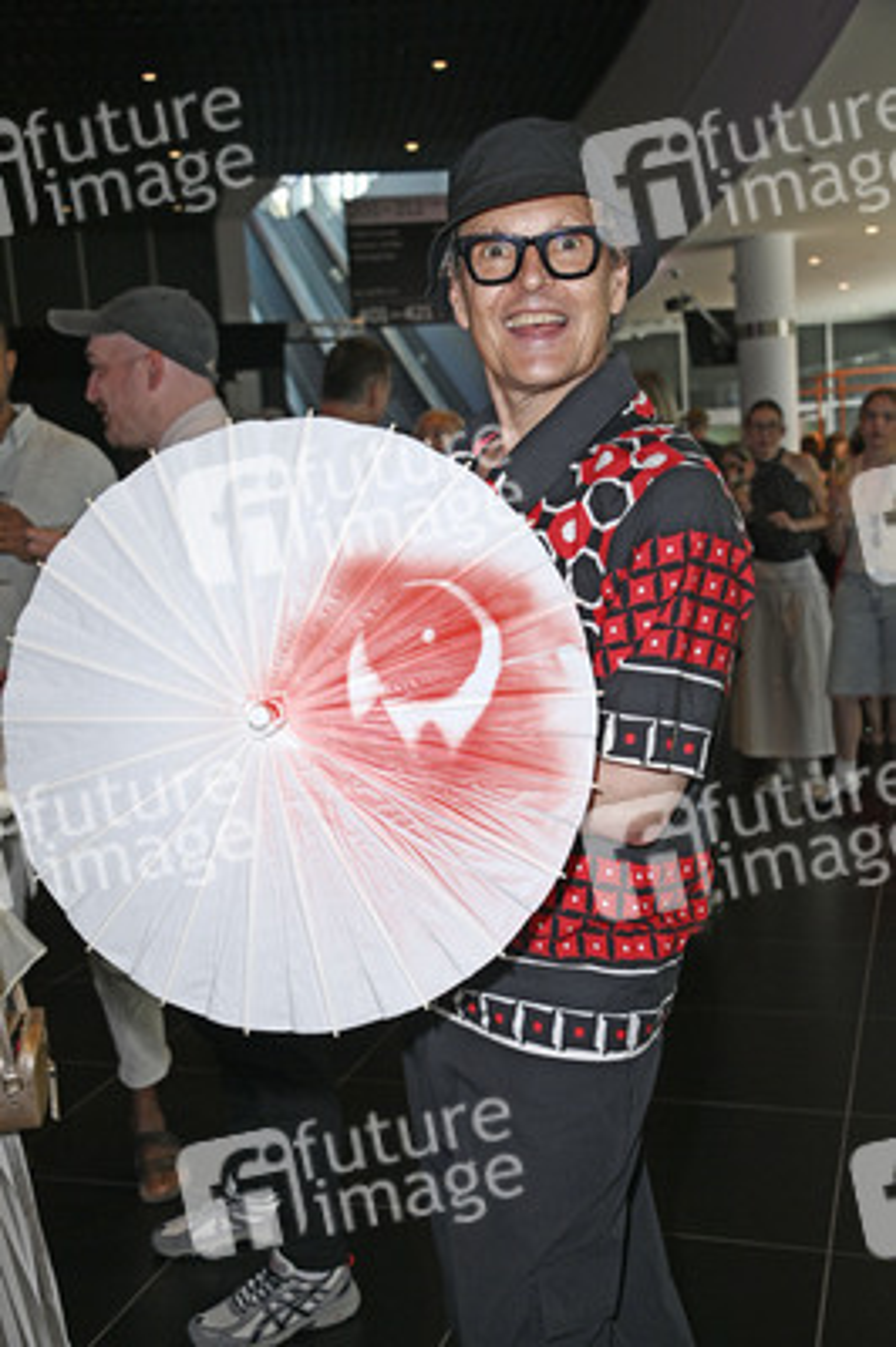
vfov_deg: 48.5
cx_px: 448
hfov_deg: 33.3
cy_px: 674
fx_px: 1496
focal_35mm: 40
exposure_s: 1/250
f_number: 5.6
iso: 800
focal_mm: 40
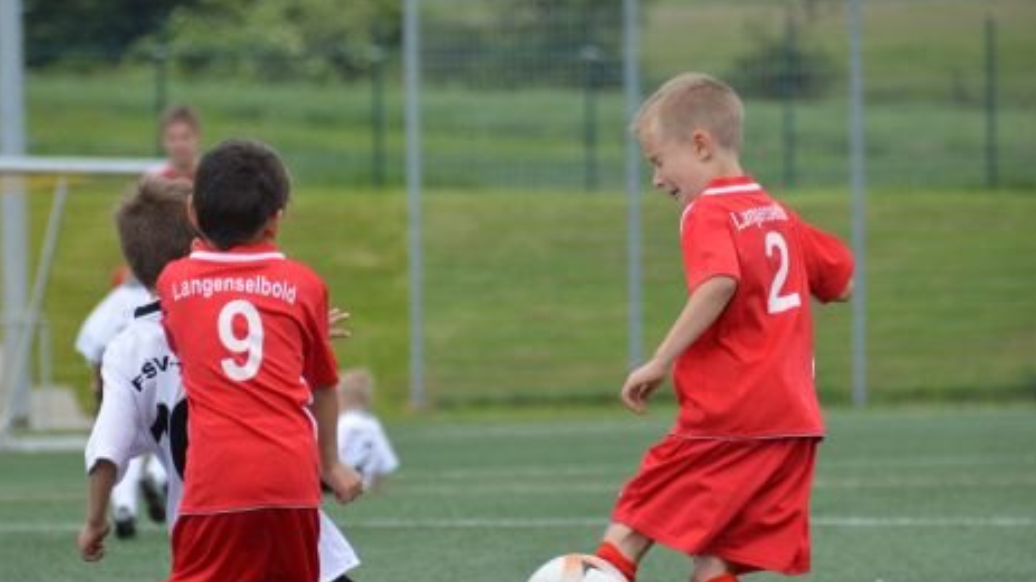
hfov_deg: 5.3
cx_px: 506
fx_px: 11176
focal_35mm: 407
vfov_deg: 3.0
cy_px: 444
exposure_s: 1/1250
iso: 400
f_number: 5.6
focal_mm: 200
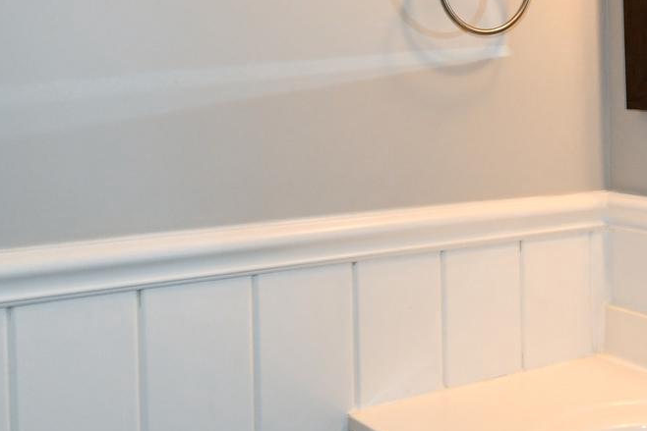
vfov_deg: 24.0
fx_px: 1007
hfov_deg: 33.8
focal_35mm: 56
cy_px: 117
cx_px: 577
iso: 500
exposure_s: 1/60
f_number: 4
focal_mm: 12
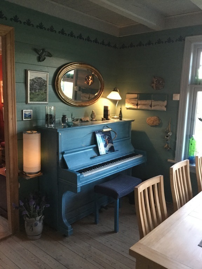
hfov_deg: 45.4
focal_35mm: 31
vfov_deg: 58.4
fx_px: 241
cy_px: 134
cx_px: 101
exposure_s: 1/20
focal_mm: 3.3
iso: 200
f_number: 2.4
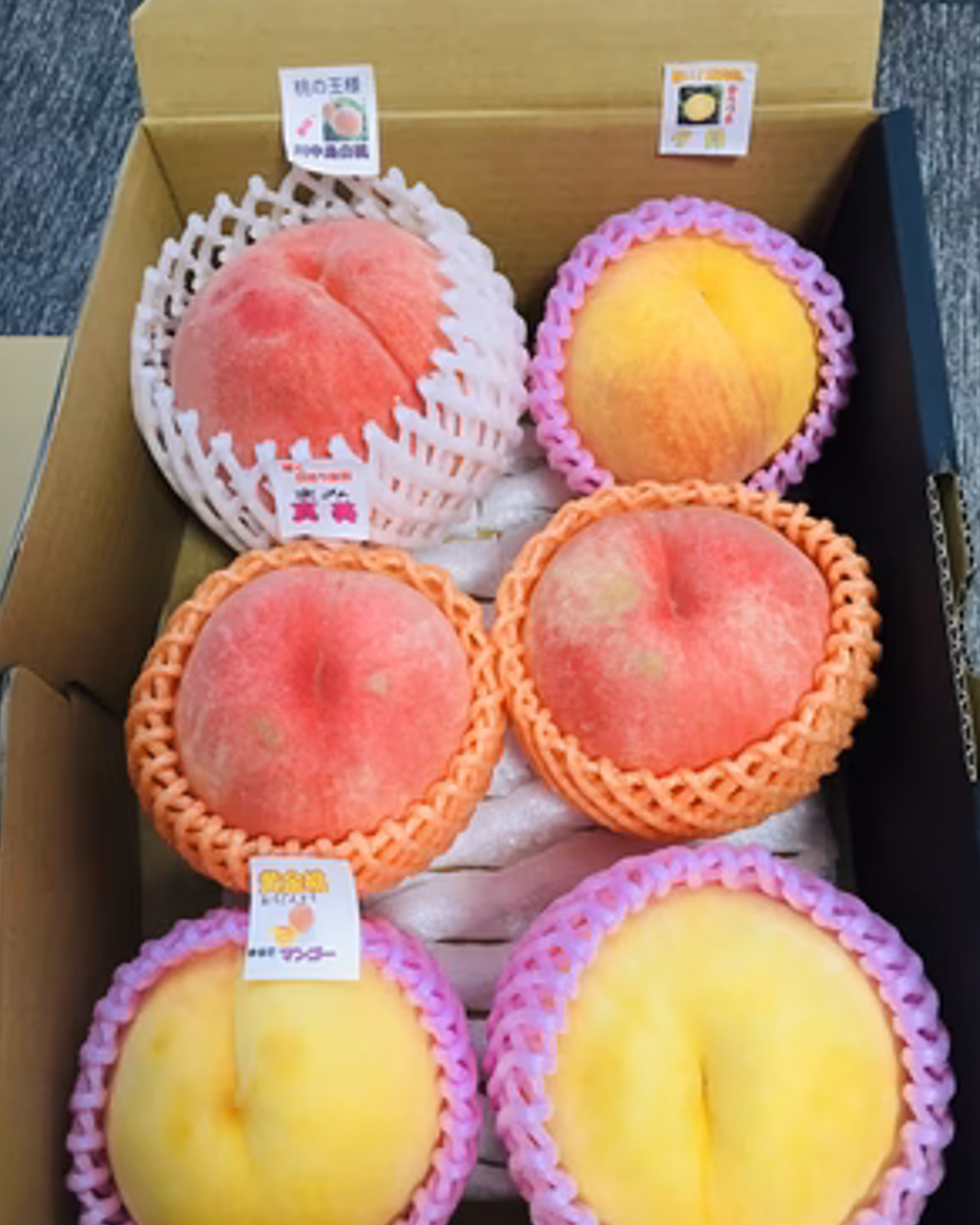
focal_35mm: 31
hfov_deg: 47.1
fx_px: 1124
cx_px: 497
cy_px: 651
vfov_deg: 57.1
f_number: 2.2
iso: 125
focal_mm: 4.15
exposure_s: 1/30
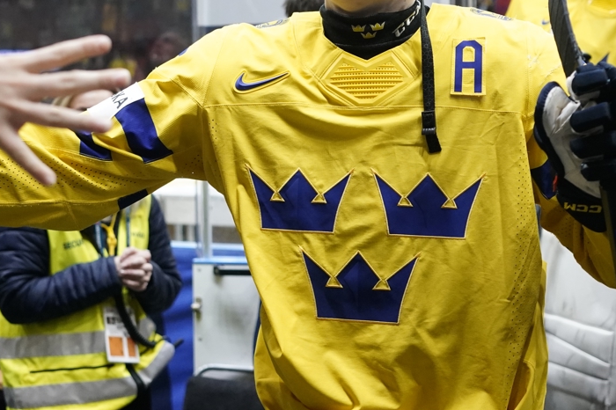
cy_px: 33
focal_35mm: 68
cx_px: 335
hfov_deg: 29.7
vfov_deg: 19.6
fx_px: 1163
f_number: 2.8
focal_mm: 35
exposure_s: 1/640
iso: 3200
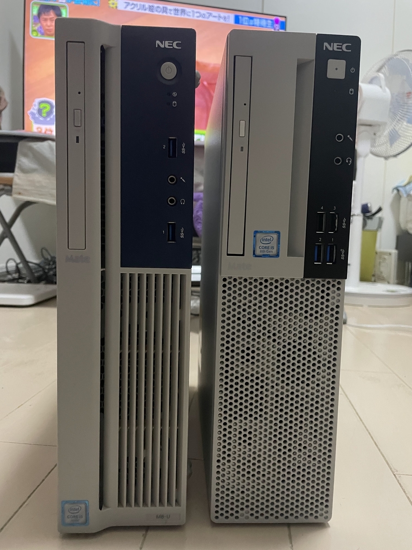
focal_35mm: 26
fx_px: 413
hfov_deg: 53.1
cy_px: 275
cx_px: 206
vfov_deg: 67.3
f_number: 1.6
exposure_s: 1/30
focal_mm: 4.2
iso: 640
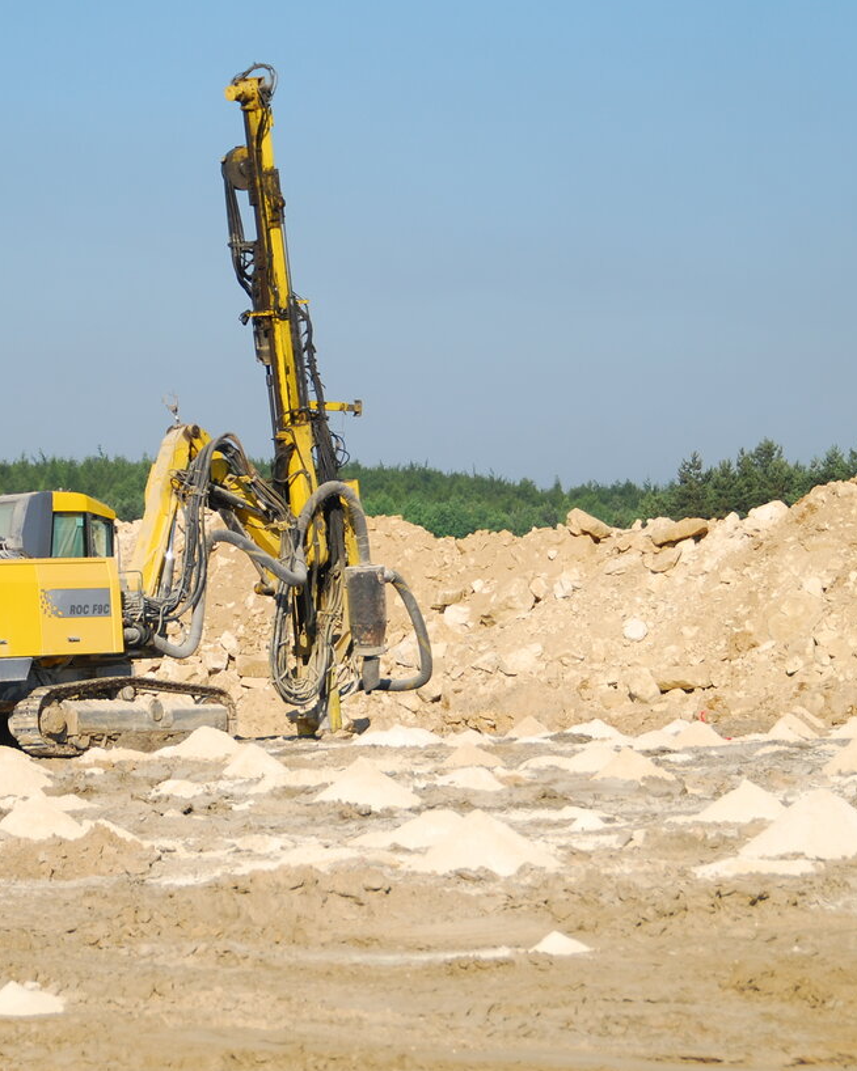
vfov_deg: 11.1
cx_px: 307
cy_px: 575
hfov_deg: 8.9
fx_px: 5511
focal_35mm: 174
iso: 100
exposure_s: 1/500
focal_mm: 75
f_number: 5.6
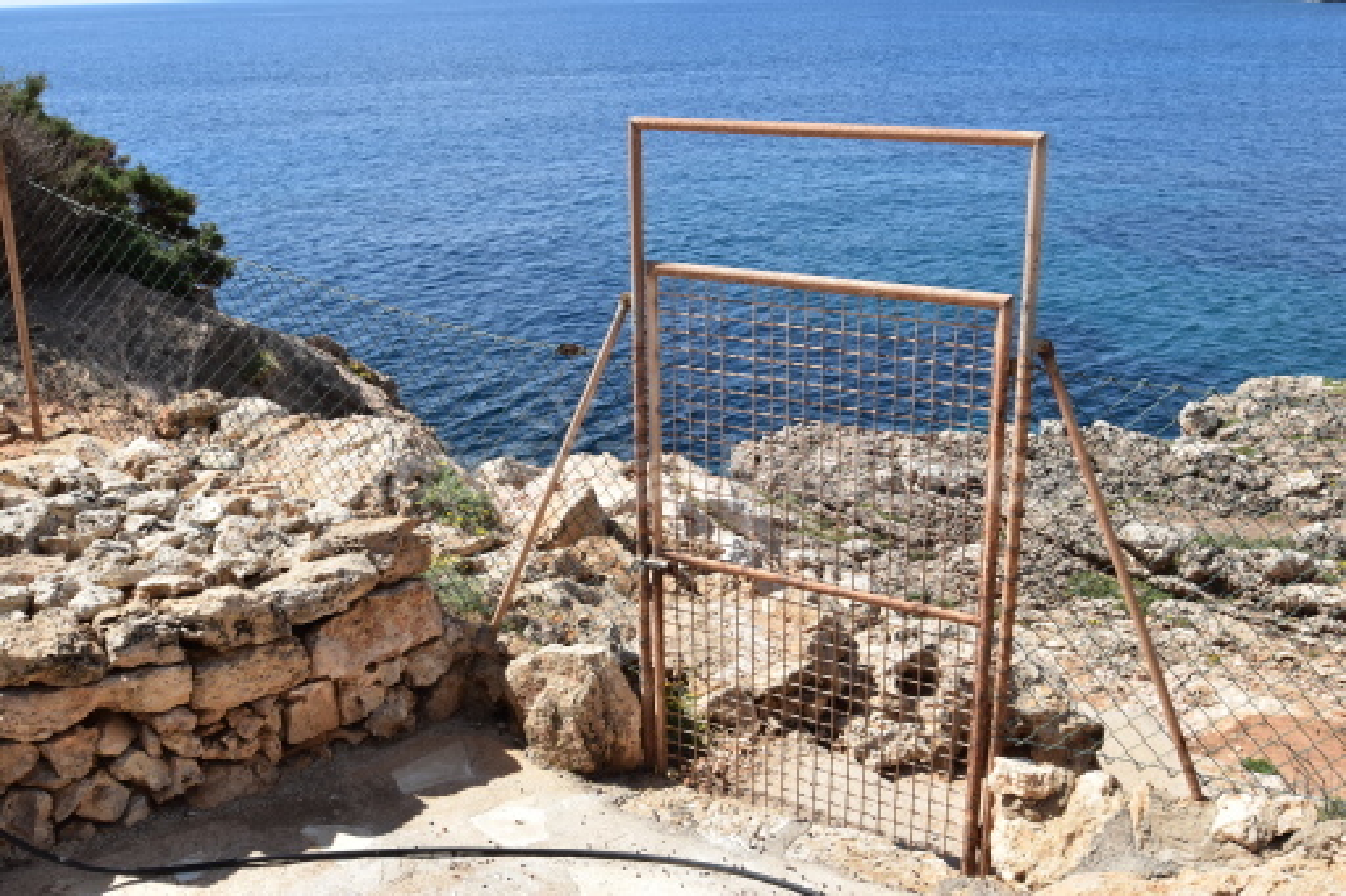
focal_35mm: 36
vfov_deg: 36.8
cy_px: 448
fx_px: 1345
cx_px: 673
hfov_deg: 53.1
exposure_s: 1/400
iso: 400
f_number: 11
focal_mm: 24
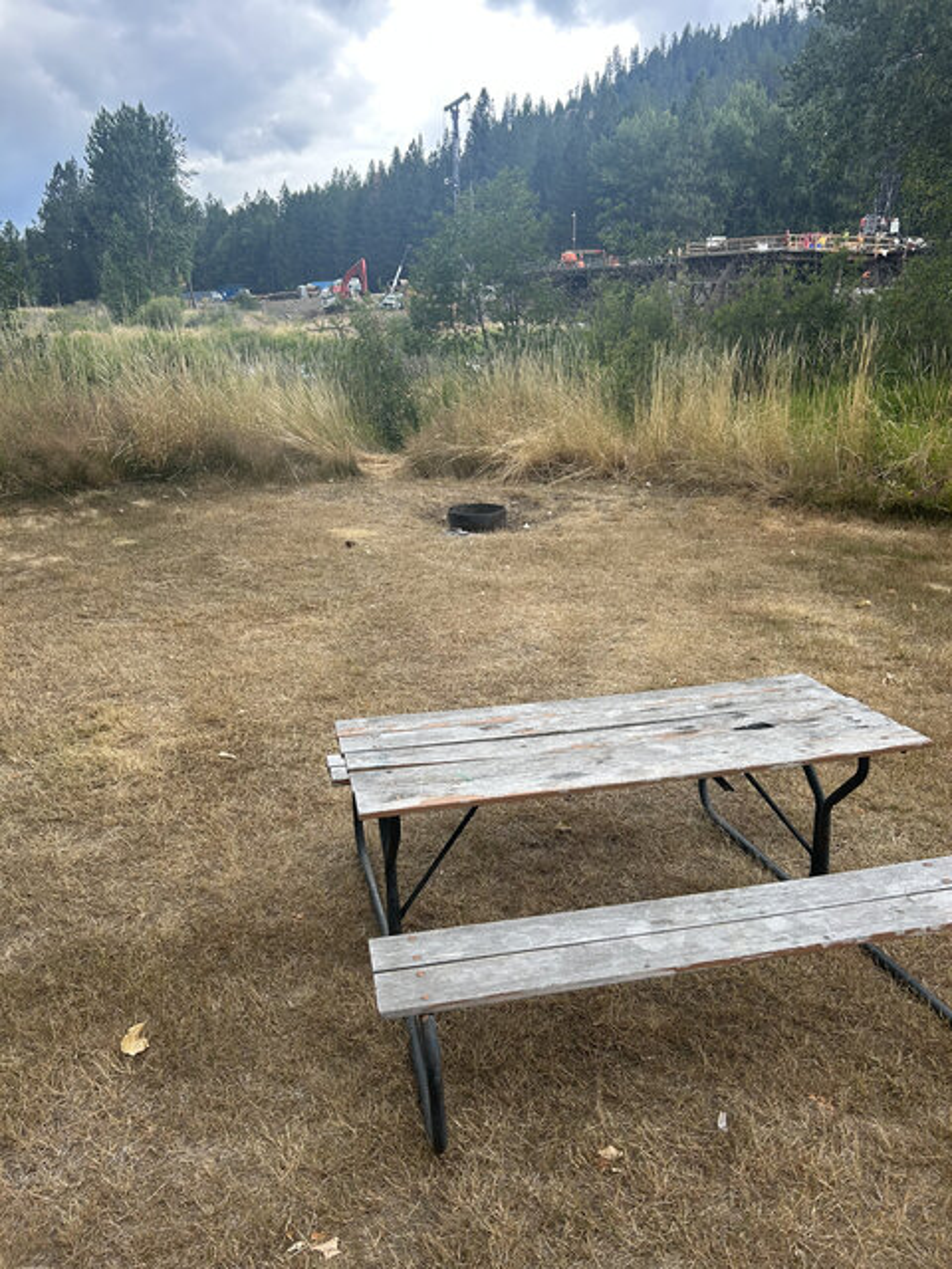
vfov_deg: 67.3
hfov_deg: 53.1
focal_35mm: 26
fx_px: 953
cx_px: 476
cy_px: 634
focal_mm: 5.7
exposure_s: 1/360
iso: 50
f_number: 1.5
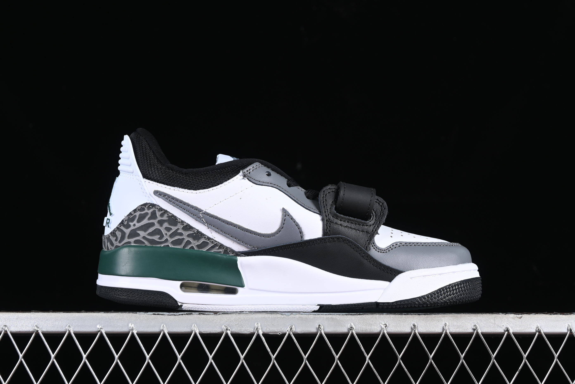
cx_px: 288
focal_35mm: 75
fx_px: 1198
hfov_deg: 27.0
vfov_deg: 18.2
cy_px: 192
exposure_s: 1/60
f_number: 6.3
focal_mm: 50
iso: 160
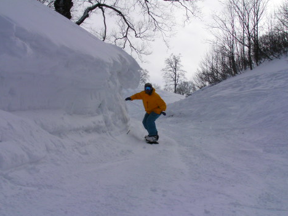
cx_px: 155
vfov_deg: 28.0
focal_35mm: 52
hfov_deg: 36.8
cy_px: 120
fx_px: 433
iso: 50
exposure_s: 1/475
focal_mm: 6.3
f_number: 5.6
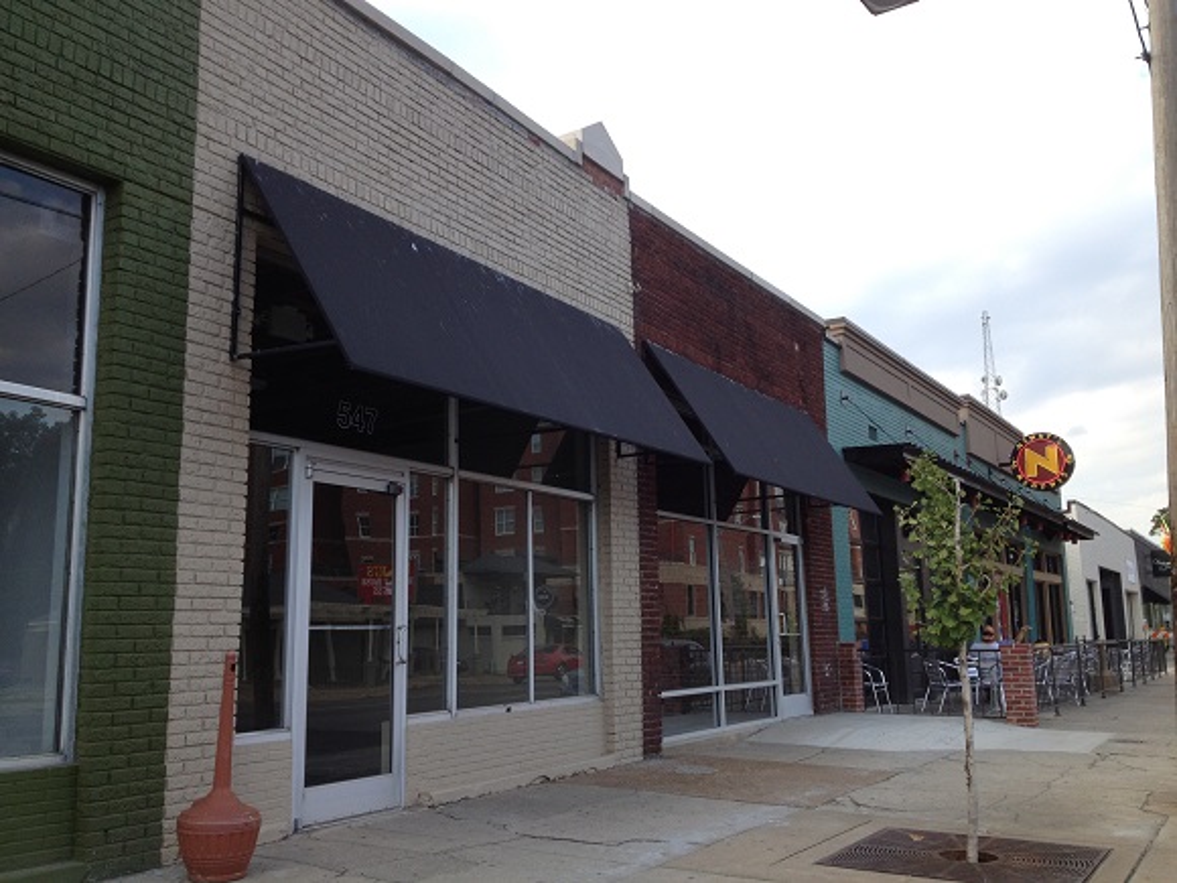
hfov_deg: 52.6
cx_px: 588
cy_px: 442
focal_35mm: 35
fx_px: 1190
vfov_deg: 40.7
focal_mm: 4.28
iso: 50
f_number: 2.4
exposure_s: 1/325
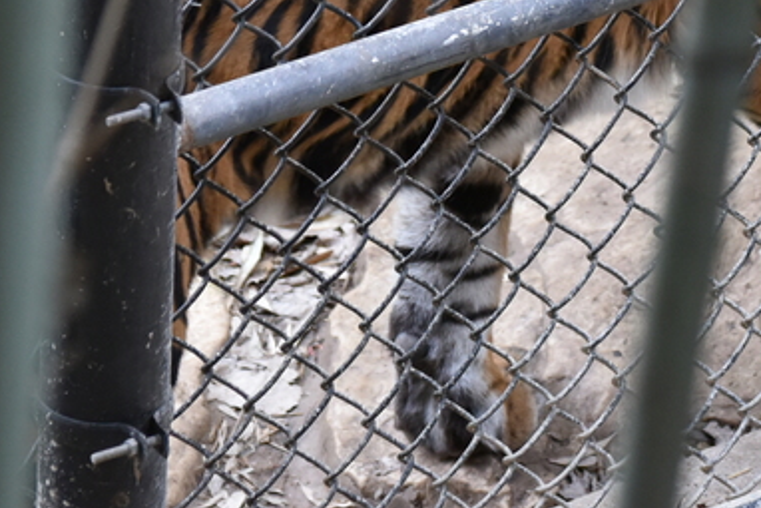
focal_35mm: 369
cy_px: -299
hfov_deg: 5.6
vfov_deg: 3.7
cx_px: 751
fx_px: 7803
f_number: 4.5
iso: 2000
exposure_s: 1/250
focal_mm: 110
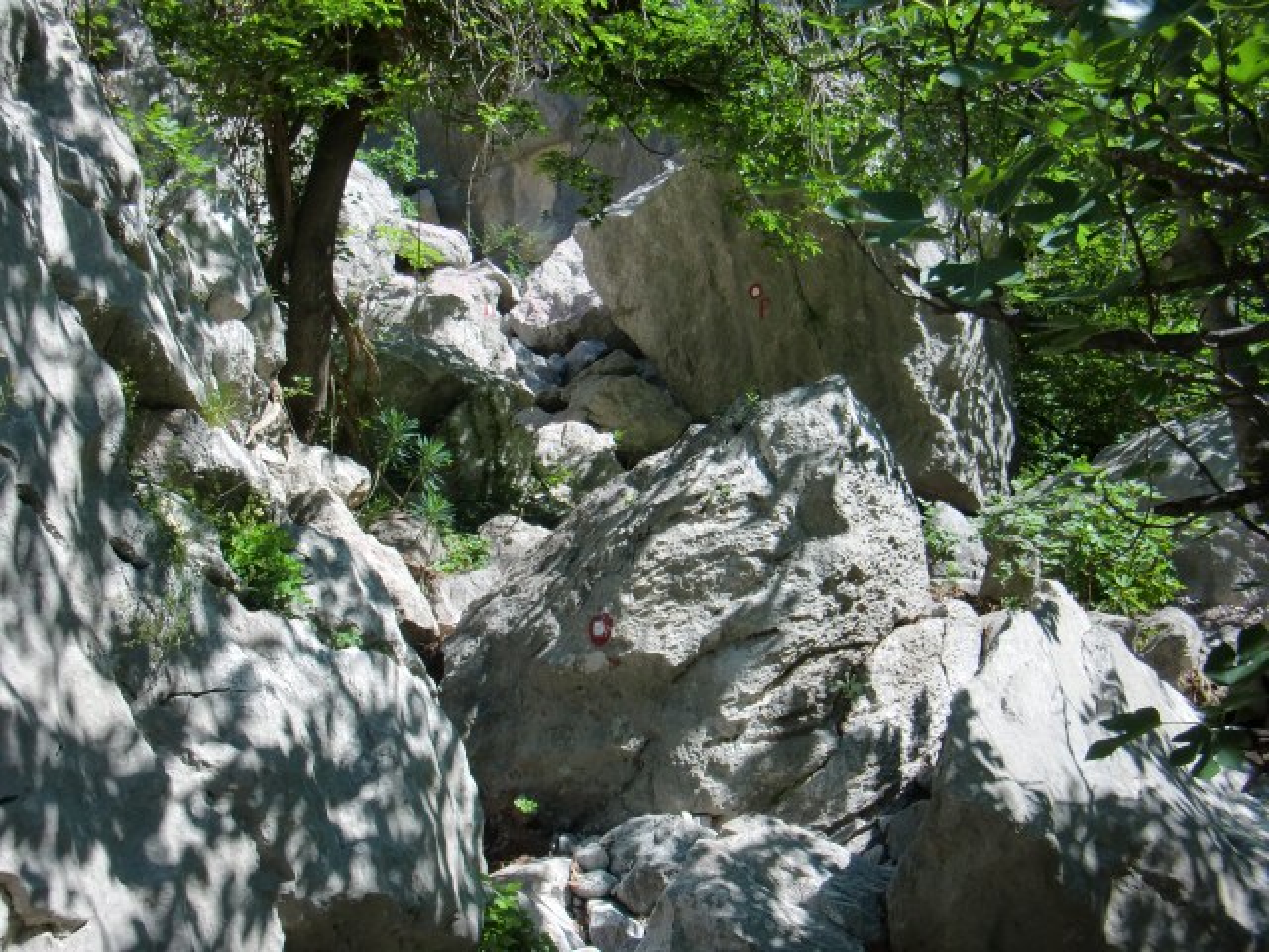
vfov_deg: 37.7
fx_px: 1393
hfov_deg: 49.0
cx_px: 634
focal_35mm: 38
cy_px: 476
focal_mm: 6.66
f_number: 3.9
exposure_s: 1/500
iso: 100
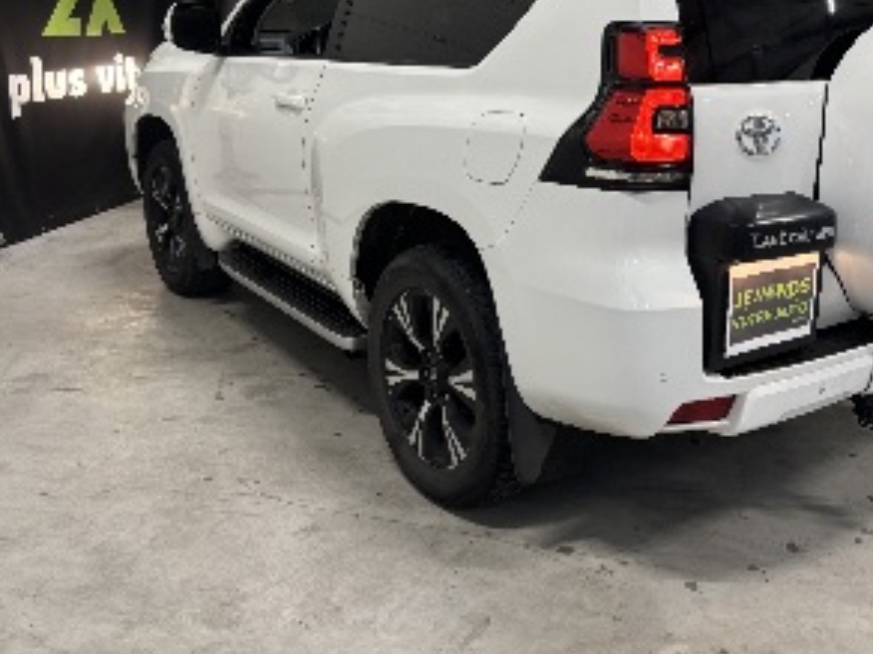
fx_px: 933
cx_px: 586
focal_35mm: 37
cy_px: 194
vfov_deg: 38.0
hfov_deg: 49.2
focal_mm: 5.96
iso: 160
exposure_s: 1/50
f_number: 1.6
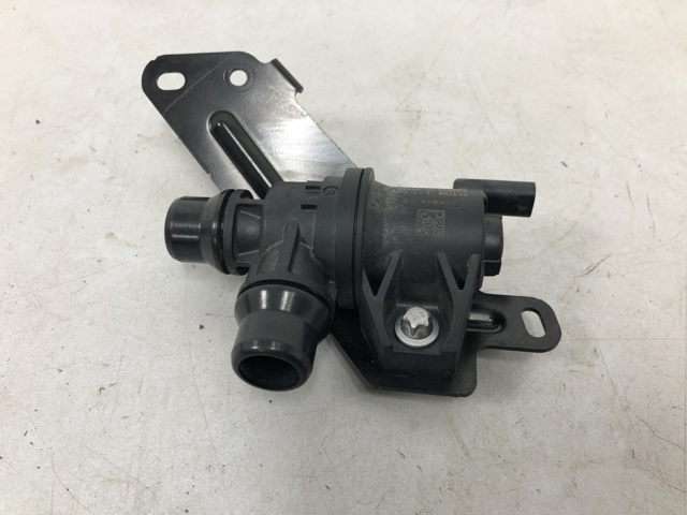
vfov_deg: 49.7
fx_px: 556
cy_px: 258
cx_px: 344
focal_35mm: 28
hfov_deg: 63.4
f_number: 1.8
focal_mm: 4
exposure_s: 1/20
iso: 32
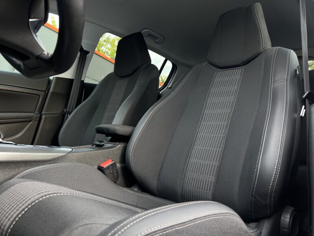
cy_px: 116
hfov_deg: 65.3
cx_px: 163
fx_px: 245
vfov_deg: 51.4
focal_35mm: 27
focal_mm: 5.7
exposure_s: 1/121
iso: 100
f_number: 1.5
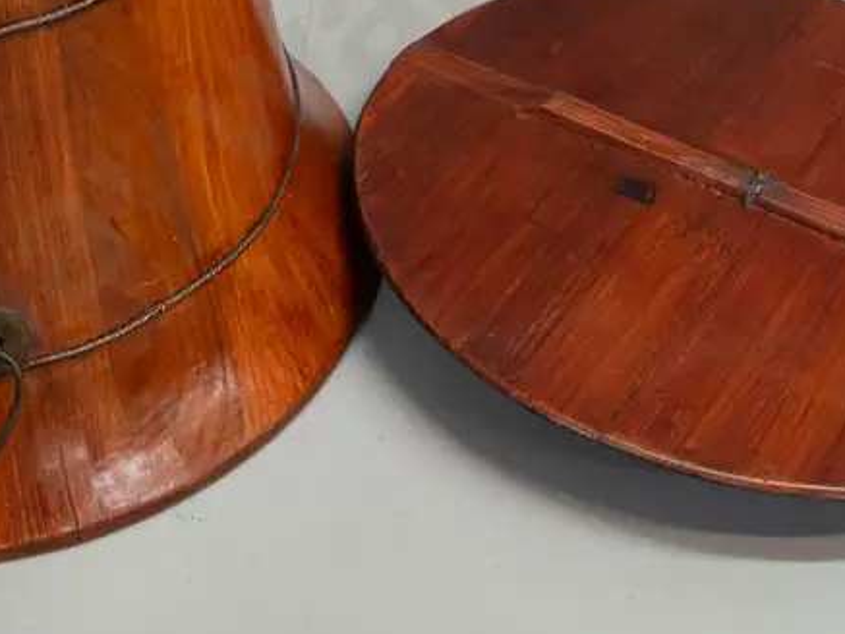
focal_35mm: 89
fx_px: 2173
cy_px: 73
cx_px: 300
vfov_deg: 16.4
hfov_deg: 21.9
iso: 3200
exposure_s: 1/125
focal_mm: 19
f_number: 5.6
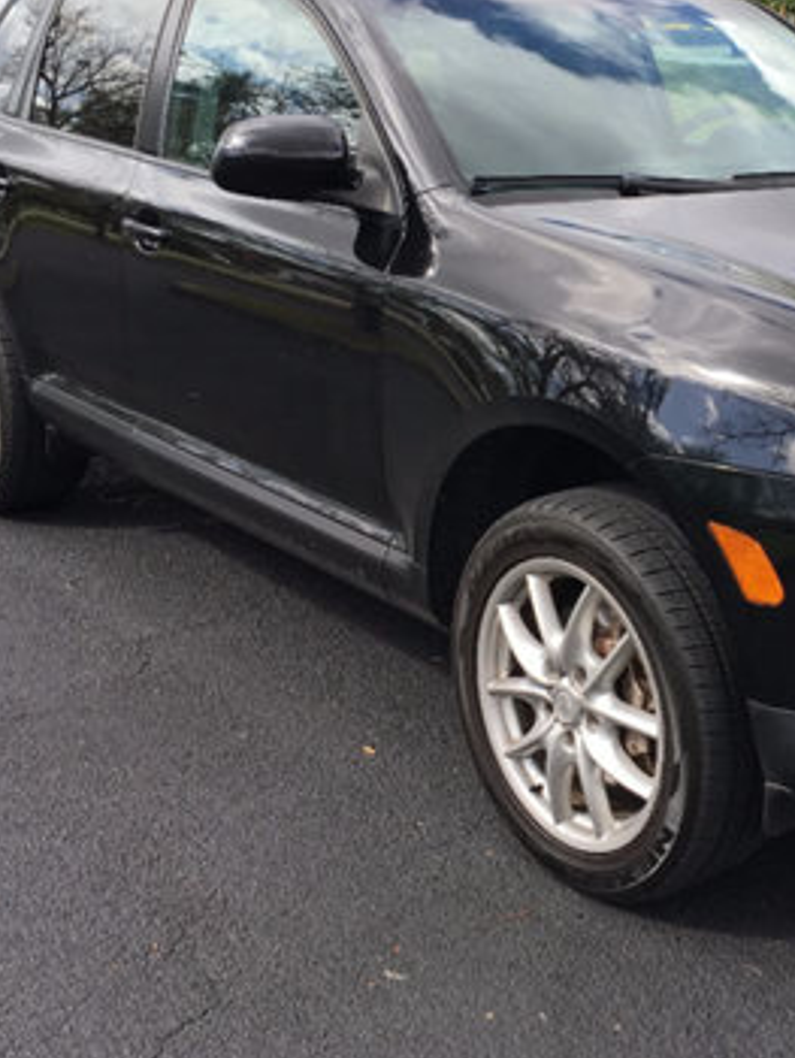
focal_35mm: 53
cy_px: 381
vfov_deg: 35.9
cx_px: 689
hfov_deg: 26.8
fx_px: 1621
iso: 25
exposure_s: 1/484
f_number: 2.2
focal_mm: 4.15
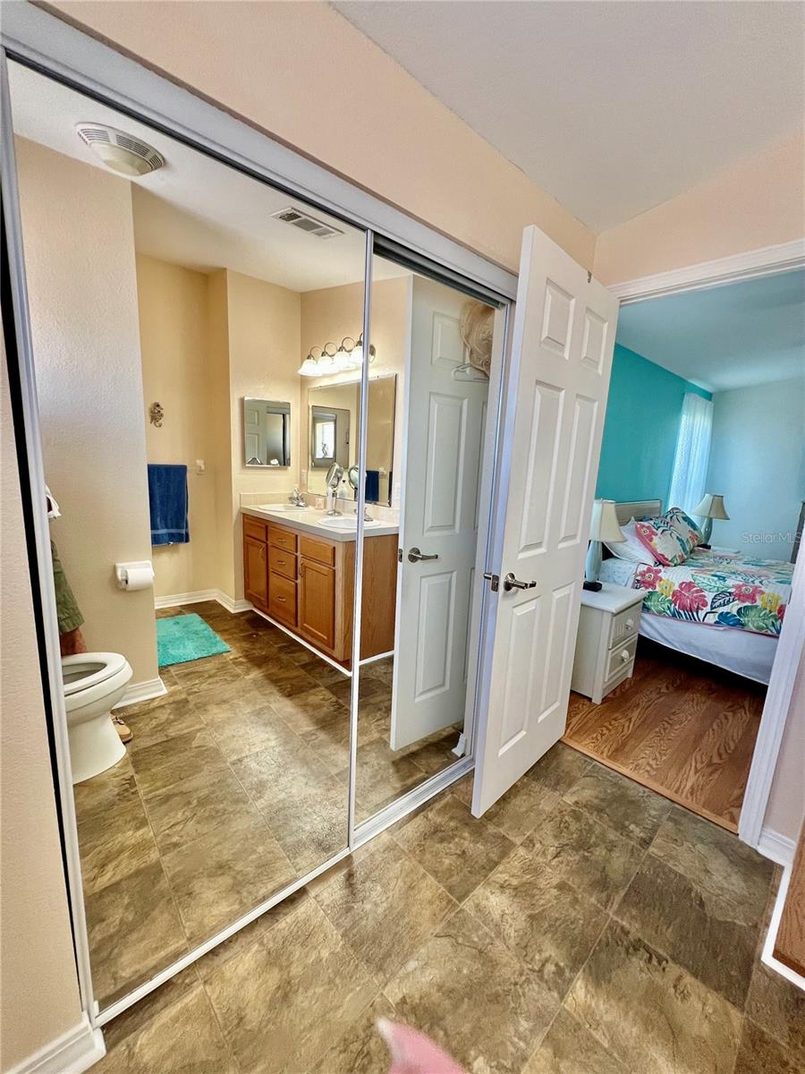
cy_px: 537
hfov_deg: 89.9
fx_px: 403
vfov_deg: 106.2
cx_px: 402
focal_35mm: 13
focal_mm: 1.57
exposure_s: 1/120
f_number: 1.8
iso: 125
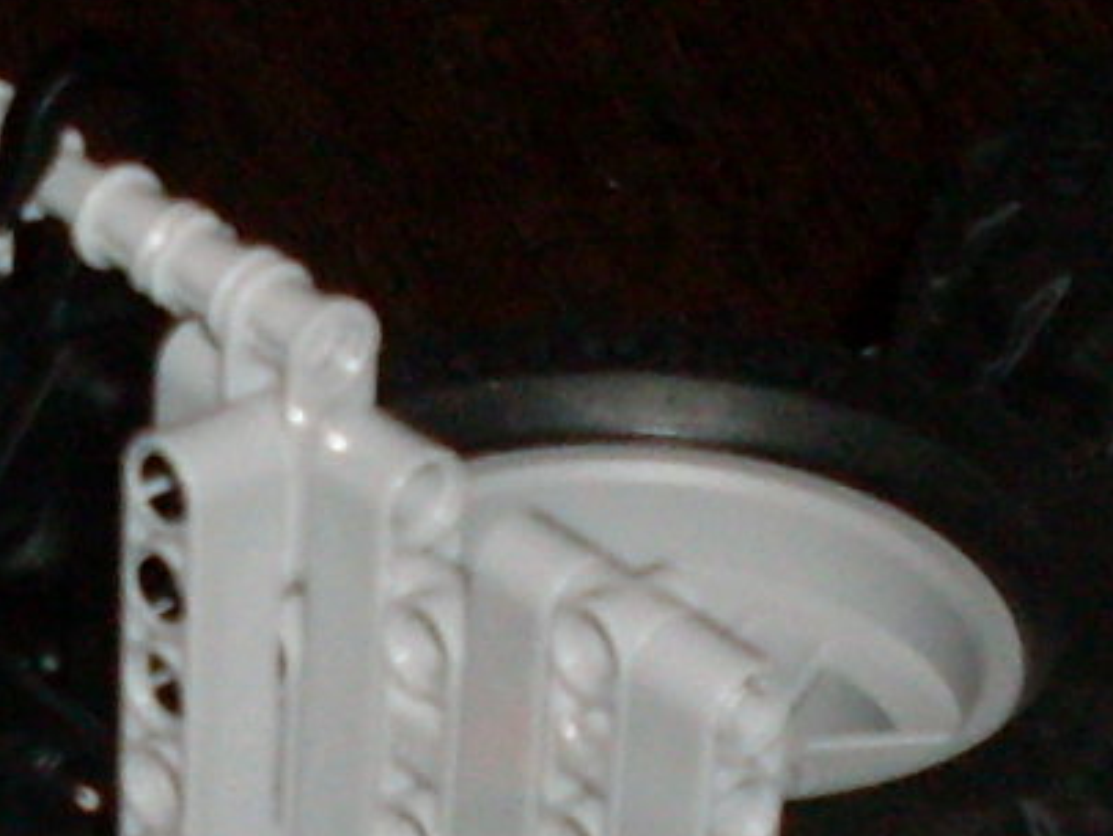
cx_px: -5
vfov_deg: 6.0
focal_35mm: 243
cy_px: 1466
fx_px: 7815
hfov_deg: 8.1
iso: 100
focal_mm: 6.3
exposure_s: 1/45
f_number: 2.8
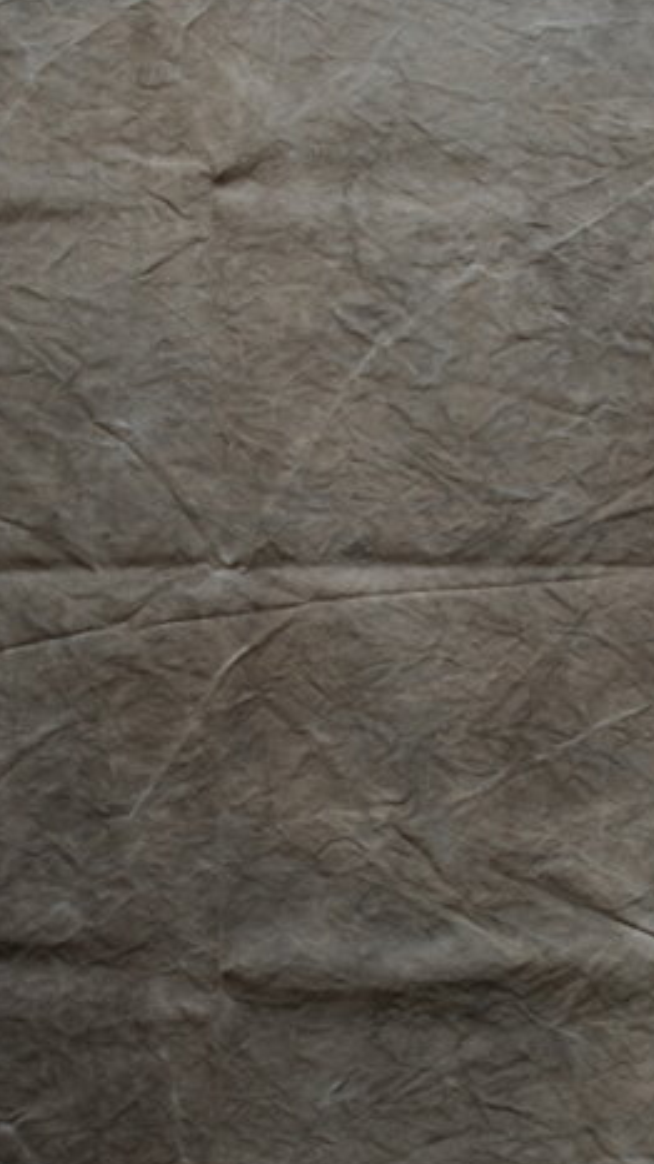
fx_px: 2529
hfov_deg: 14.7
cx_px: 210
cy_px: 622
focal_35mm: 82
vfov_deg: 25.9
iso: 800
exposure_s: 1/25
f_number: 13
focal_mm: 25.4
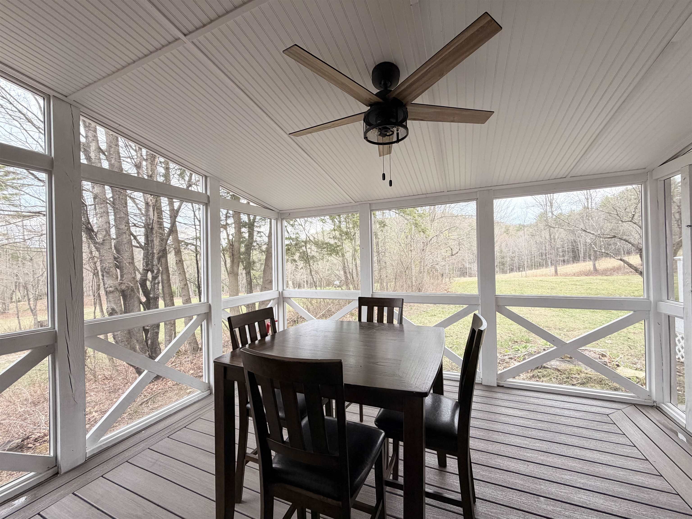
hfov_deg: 102.1
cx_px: 346
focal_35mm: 14
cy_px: 260
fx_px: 280
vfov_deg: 85.7
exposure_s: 1/121
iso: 100
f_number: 2.2
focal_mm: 2.22
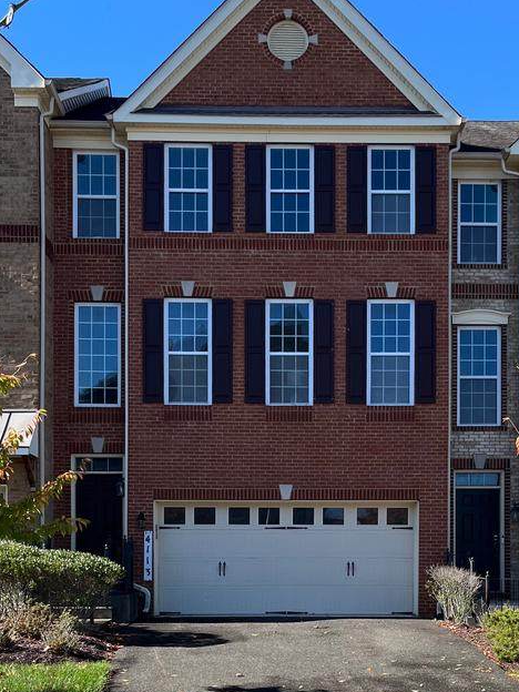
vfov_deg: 40.5
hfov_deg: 32.2
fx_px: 900
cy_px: 543
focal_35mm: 45
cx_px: 285
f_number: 1.6
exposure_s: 1/1776
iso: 50
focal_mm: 5.1
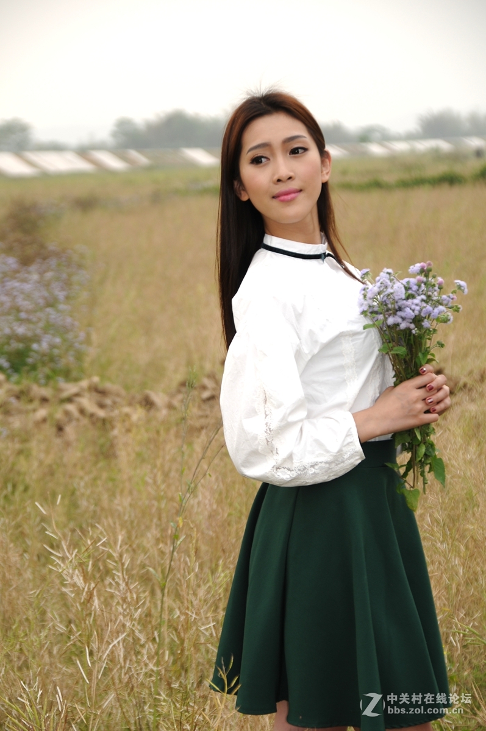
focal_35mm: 147
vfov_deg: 14.0
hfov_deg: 9.3
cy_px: 366
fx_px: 2984
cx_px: 243
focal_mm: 98
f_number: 5.6
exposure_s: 1/80
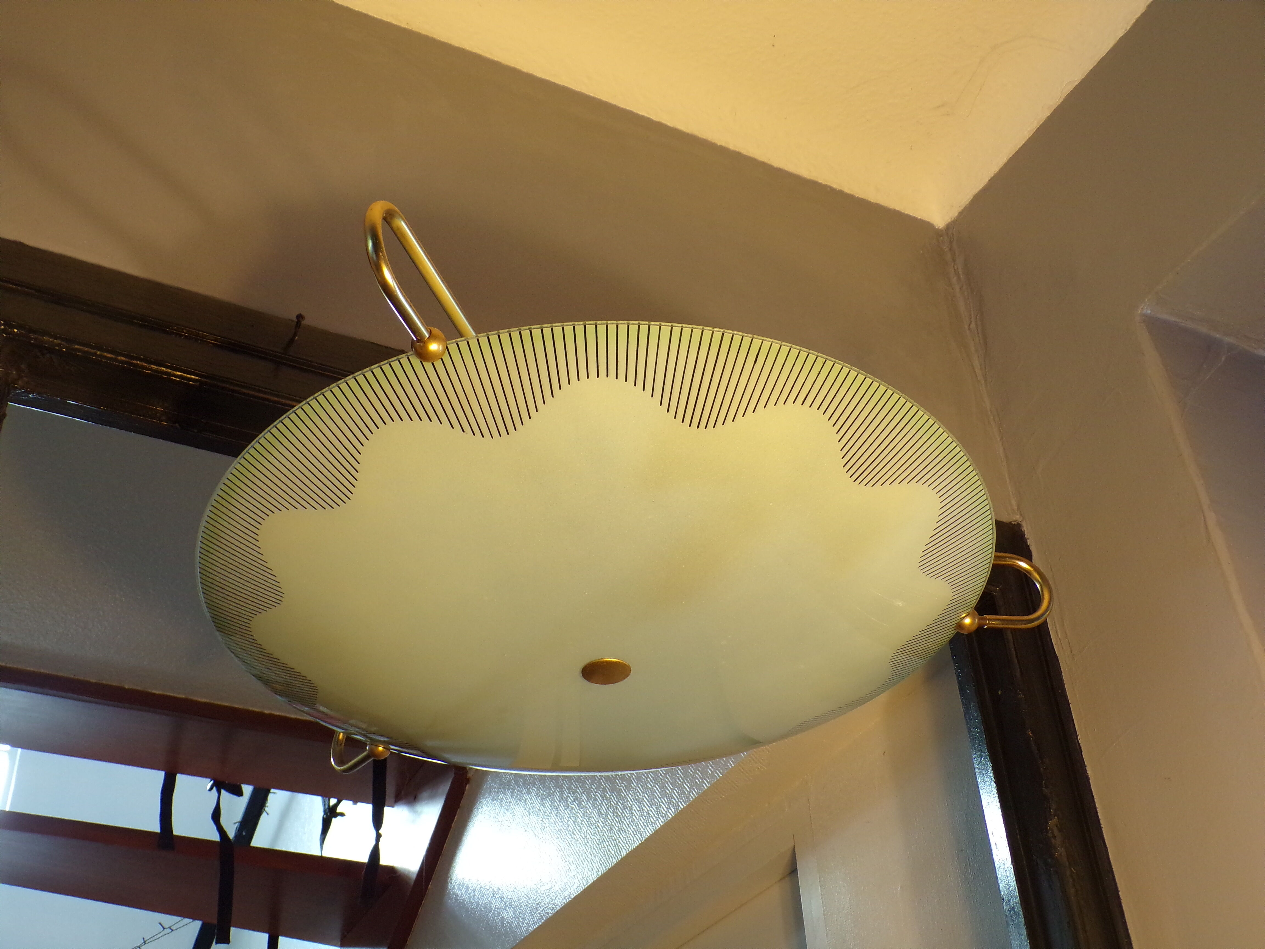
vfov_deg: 38.7
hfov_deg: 50.1
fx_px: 1352
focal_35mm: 37
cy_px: 474
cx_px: 632
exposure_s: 1/18
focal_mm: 6.6
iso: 200
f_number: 3.3
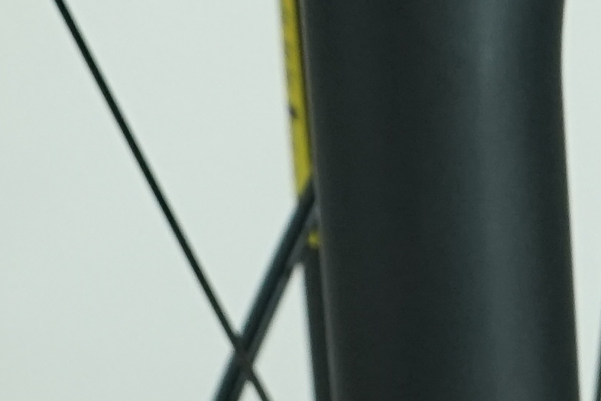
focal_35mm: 252
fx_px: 4207
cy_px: -830
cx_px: 334
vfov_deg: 5.1
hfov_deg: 8.2
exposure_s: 1/200
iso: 1250
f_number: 5.6
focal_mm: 33
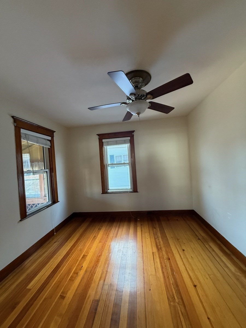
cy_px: 164
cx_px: 123
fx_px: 133
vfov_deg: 102.1
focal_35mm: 14
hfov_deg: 85.7
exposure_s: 1/120
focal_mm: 2.22
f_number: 2.2
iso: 640
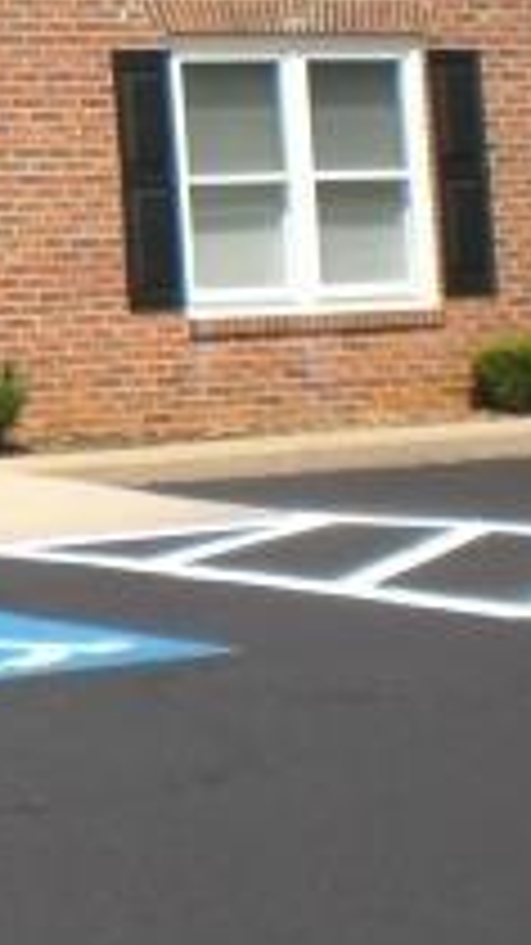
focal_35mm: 126
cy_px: 63
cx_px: -634
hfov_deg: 8.9
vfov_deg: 16.8
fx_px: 3156
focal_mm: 6.3
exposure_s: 1/400
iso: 50
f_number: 4.4
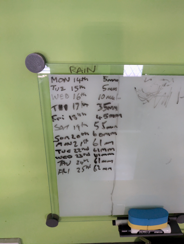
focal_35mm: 25
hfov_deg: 54.9
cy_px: 122
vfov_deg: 69.4
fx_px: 177
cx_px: 92
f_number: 1.89
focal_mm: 5.43
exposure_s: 1/20
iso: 1829
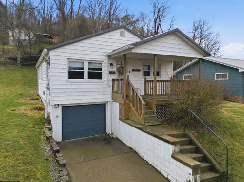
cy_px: 91
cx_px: 122
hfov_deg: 71.6
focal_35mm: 24
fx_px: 169
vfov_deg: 56.7
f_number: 1.7
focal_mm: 6.7
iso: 100
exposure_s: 1/2500
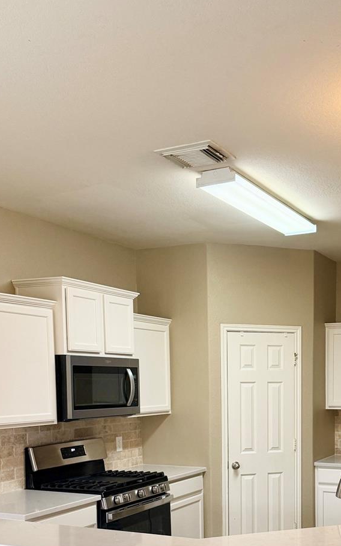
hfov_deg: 29.3
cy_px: 428
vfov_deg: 44.2
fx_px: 639
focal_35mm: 43
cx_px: 261
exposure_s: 1/136
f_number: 1.78
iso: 200
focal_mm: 6.76
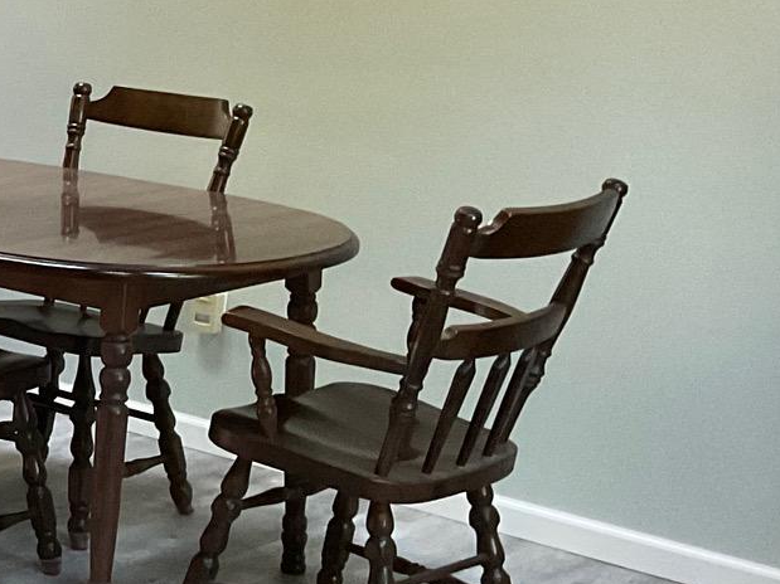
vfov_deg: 15.4
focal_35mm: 96
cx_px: -377
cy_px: 398
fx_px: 2163
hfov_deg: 18.3
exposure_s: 1/52
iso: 320
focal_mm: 3
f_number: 1.8
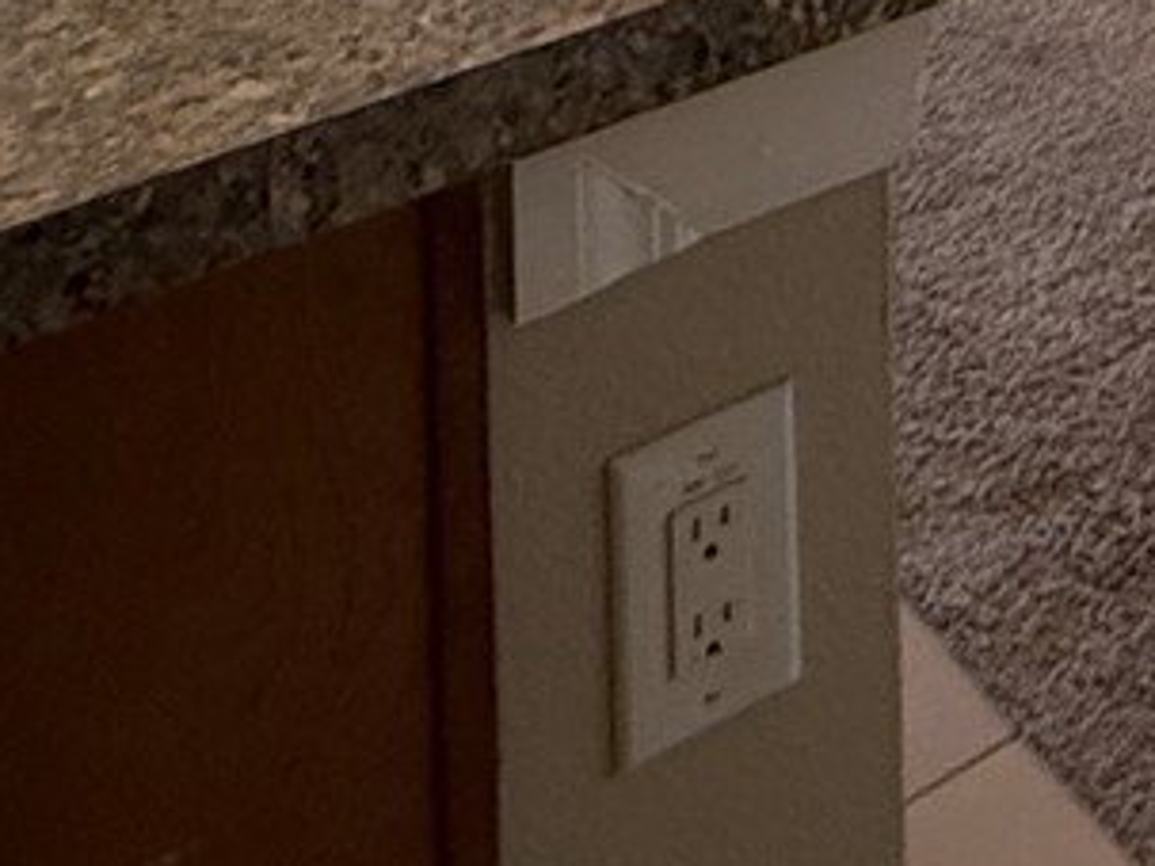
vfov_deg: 13.7
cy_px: -1263
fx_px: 2468
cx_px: 1368
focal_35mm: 74
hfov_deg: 24.1
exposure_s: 1/120
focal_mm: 2.22
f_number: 2.2
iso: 400
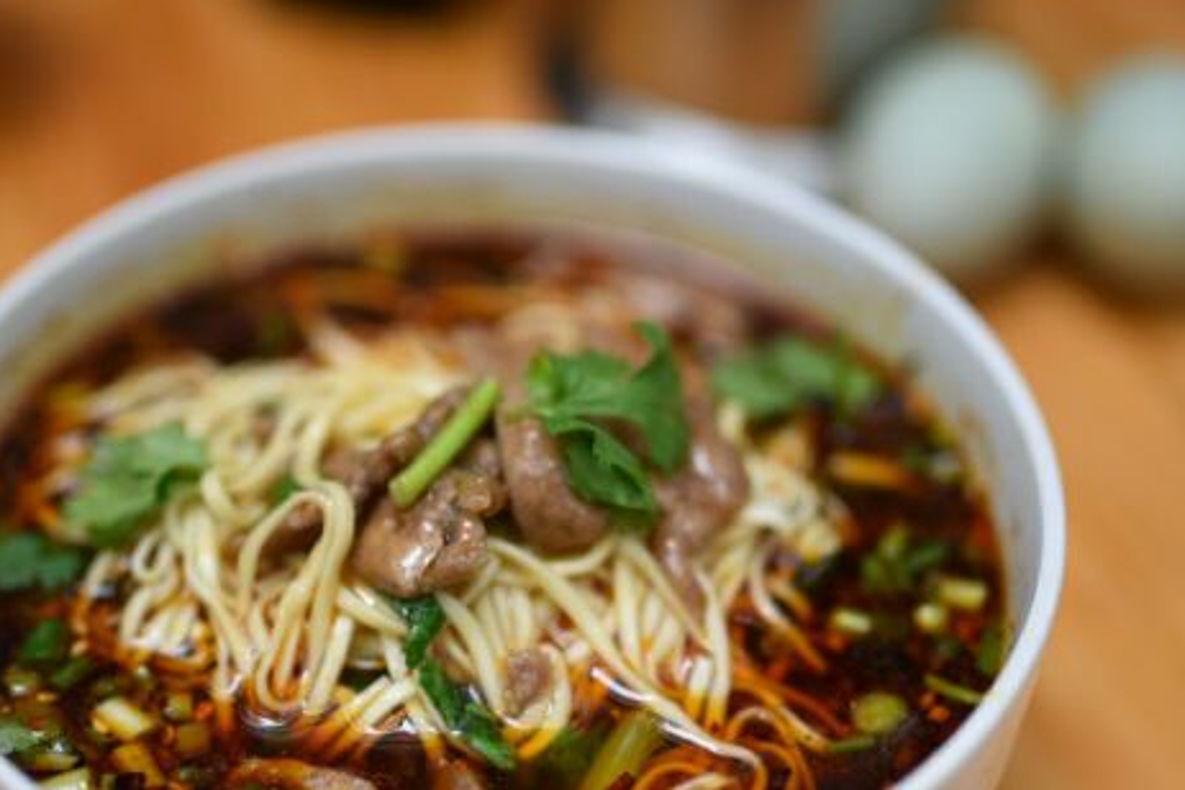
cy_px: 571
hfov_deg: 37.4
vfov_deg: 25.3
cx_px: 503
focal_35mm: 53
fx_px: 1744
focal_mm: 35
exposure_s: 1/250
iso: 100
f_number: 1.4
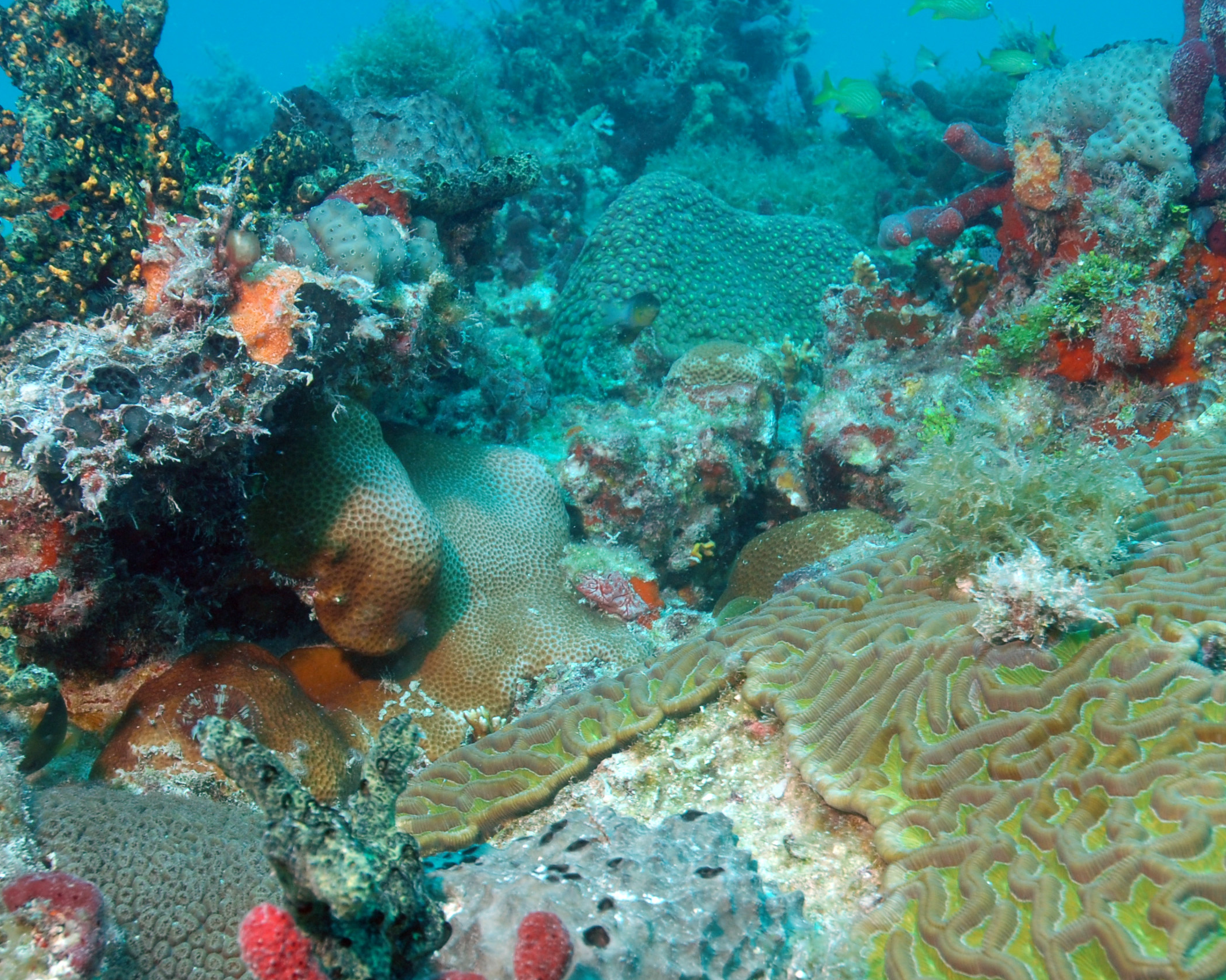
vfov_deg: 24.6
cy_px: 477
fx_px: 2249
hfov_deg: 30.4
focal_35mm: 62
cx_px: 703
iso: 160
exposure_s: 1/50
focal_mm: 24
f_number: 8
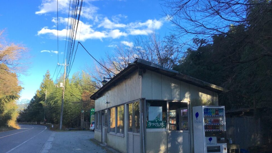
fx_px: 238
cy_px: 100
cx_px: 139
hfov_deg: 59.5
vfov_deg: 35.3
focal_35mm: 33
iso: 25
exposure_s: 1/553
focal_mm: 4.15
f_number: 2.2
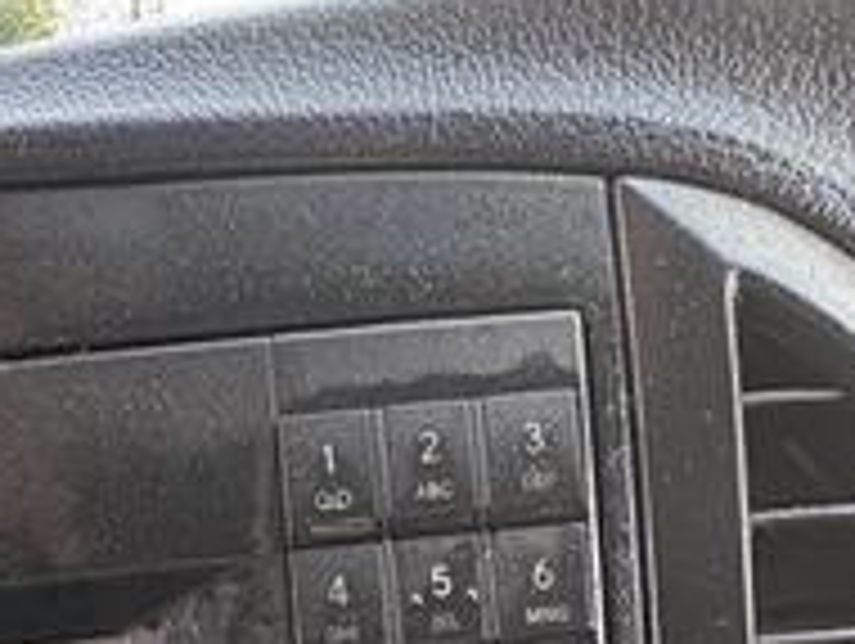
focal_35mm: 66
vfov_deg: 17.2
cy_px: 1238
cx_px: 94
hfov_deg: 28.3
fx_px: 1632
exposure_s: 1/63
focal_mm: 2.22
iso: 200
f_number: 2.2
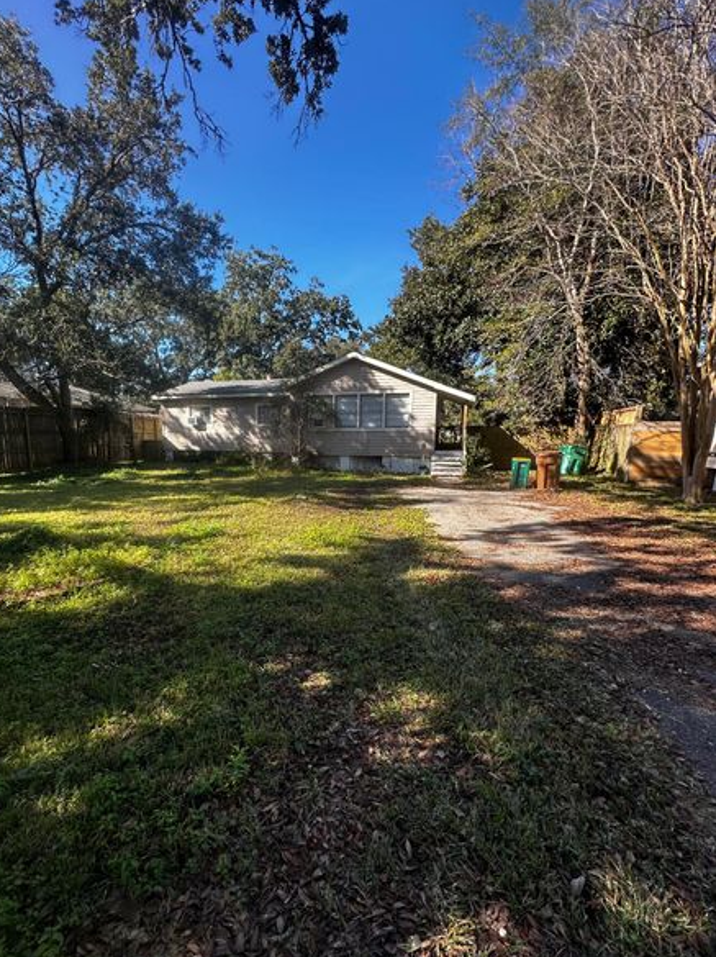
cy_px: 502
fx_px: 442
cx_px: 308
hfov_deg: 77.6
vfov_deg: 94.5
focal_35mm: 16
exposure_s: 1/400
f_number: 2.2
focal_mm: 2.22
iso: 40
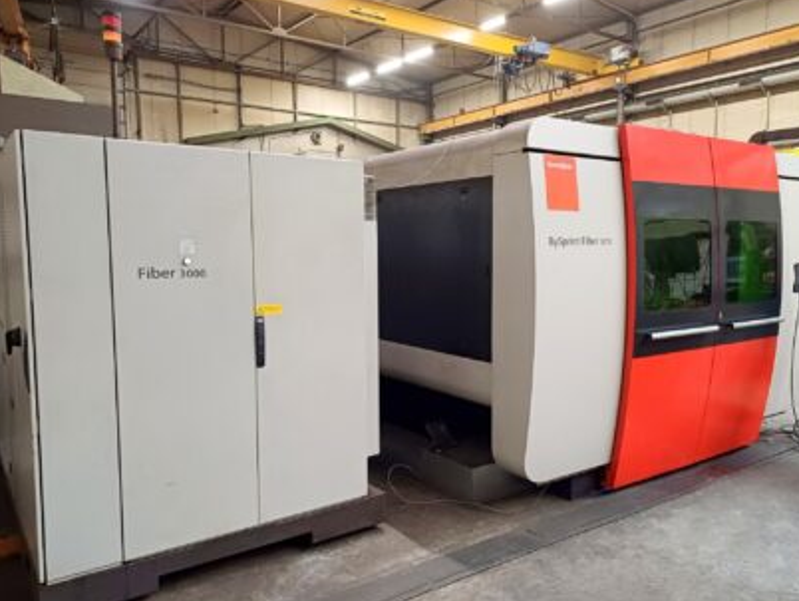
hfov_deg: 63.2
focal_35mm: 28
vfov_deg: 49.8
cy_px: 306
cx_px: 443
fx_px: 647
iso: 500
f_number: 1.8
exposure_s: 1/25
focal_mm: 4.65
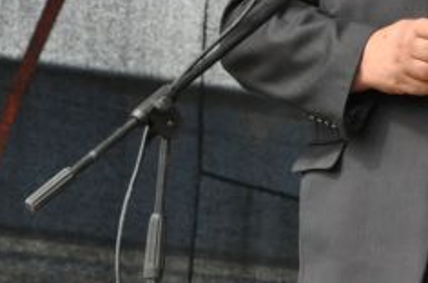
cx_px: 660
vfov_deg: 3.2
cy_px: -63
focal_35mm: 433
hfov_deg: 4.7
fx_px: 5131
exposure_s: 1/800
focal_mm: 85
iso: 2000
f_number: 9
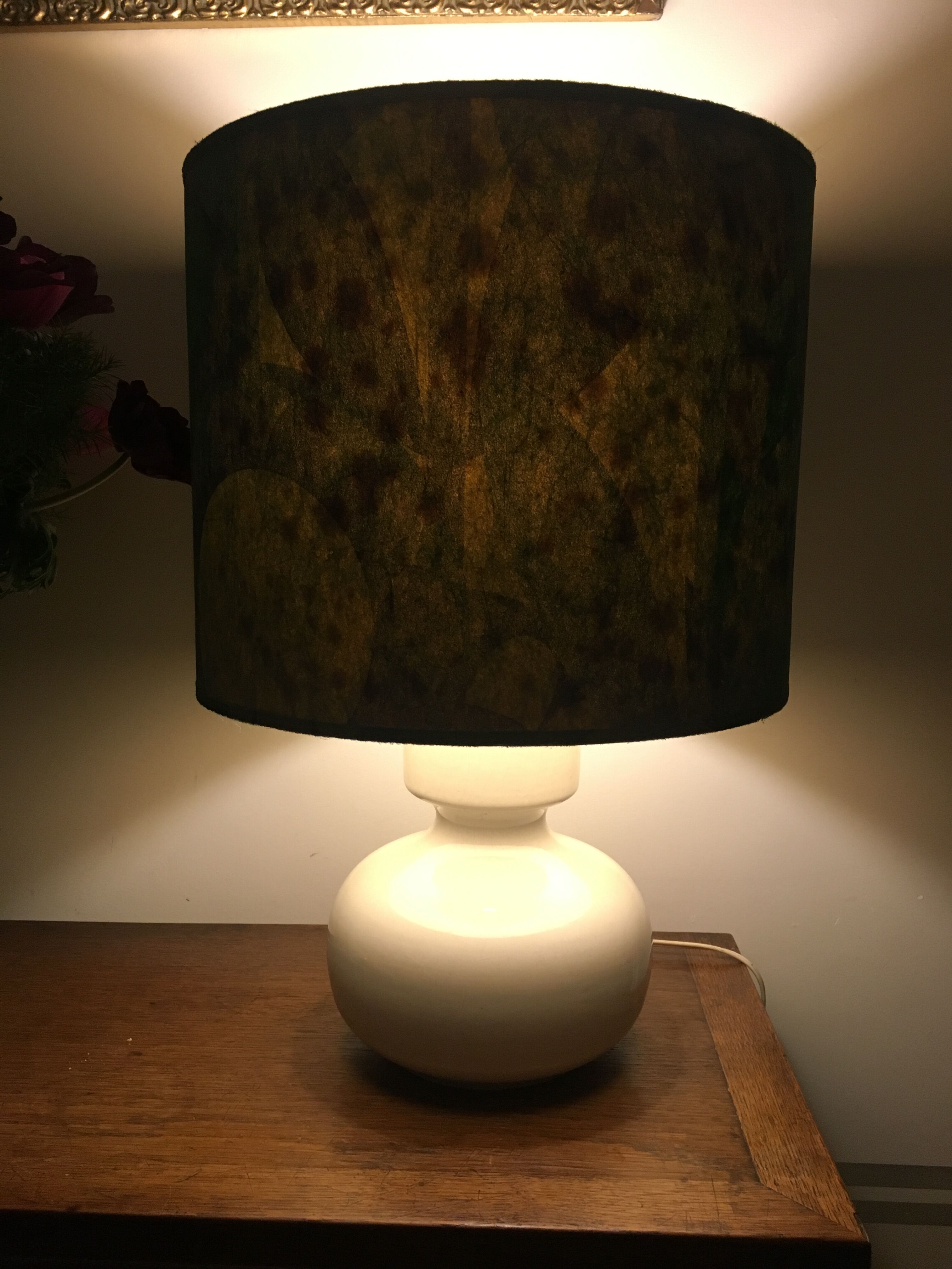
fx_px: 1063
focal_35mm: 29
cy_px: 634
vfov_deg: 61.7
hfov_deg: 48.2
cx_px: 476
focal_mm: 4.15
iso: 160
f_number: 2.2
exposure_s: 1/33
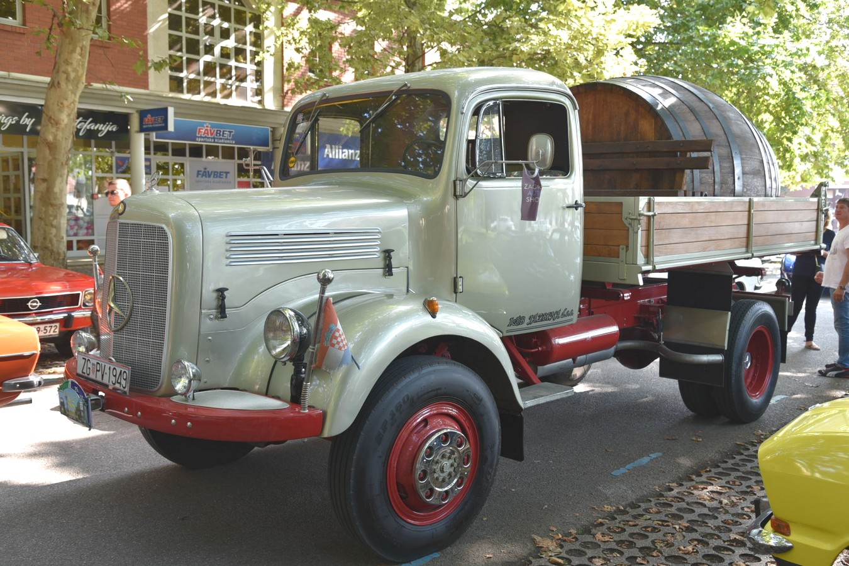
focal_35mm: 34
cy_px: 283
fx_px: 802
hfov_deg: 55.8
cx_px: 424
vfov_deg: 38.9
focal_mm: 34
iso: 400
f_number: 5
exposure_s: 1/100
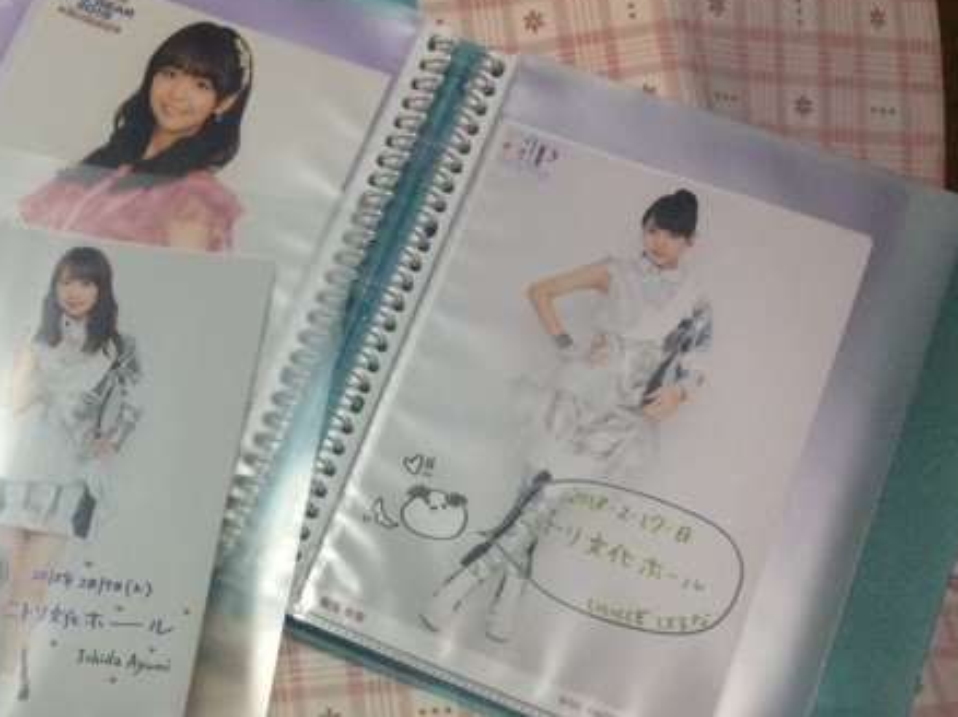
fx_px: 1466
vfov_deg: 27.3
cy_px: 501
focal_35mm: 53
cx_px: 118
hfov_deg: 34.4
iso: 80
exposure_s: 1/33
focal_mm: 4.15
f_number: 2.2
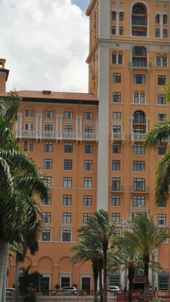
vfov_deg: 19.5
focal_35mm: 109
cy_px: 83
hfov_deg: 11.1
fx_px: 873
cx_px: 138
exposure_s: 1/200
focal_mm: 40
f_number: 11
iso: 100
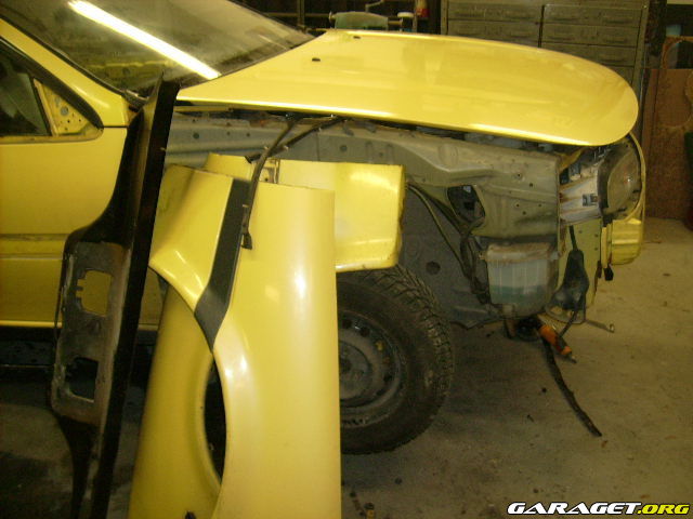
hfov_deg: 52.6
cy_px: 260
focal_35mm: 35
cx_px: 346
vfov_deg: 40.7
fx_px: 701
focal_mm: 5.95
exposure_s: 1/60
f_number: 2.8
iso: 100
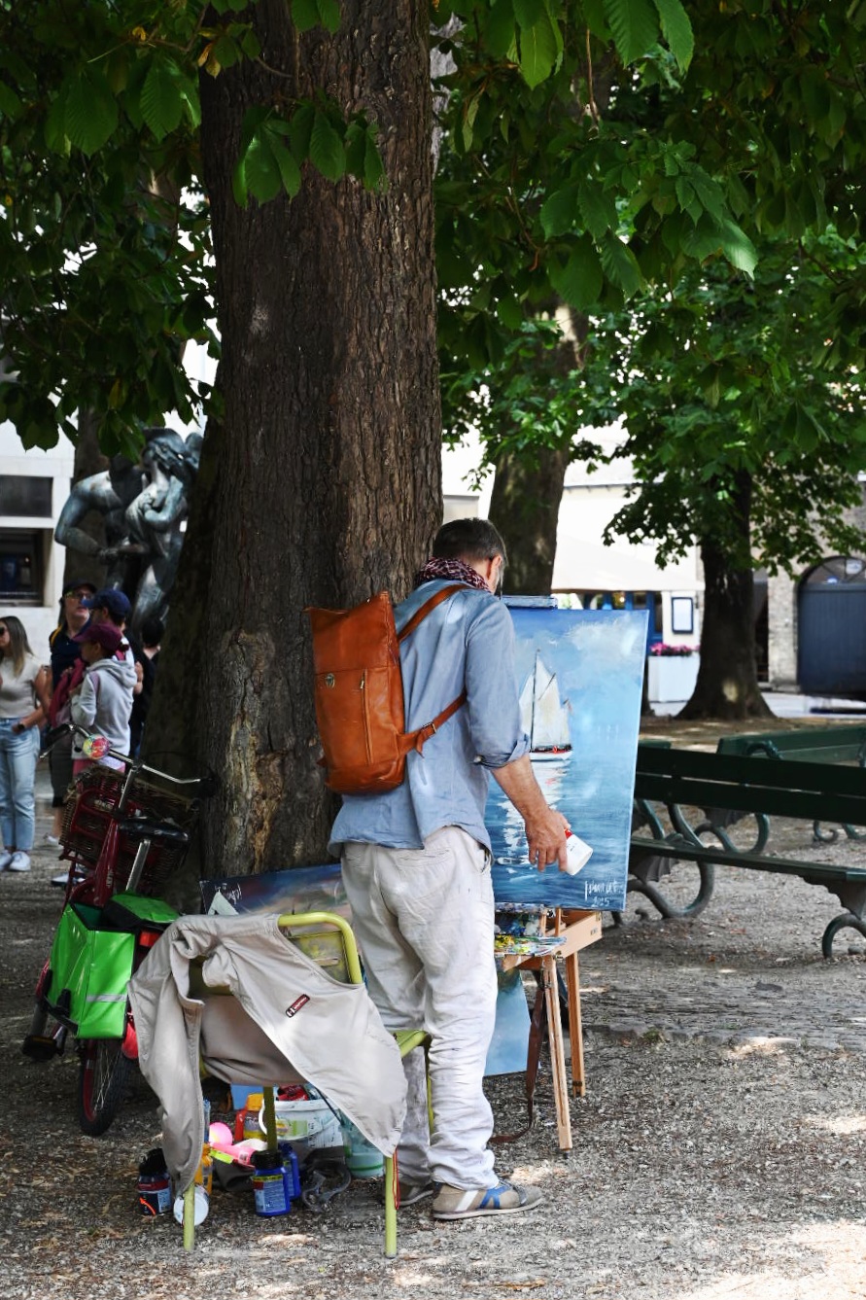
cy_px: 650
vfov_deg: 28.8
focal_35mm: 70
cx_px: 433
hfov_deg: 19.5
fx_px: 2526
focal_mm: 70
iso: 400
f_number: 7.1
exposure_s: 1/200
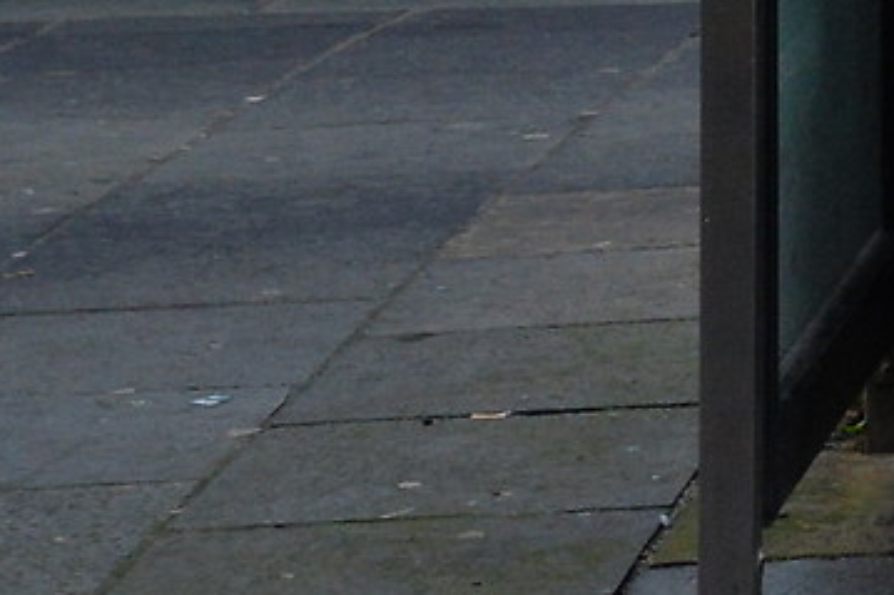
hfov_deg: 6.0
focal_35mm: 321
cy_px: -997
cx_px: 2585
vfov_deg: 4.2
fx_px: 7967
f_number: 9
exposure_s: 1/320
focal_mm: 48
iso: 1600
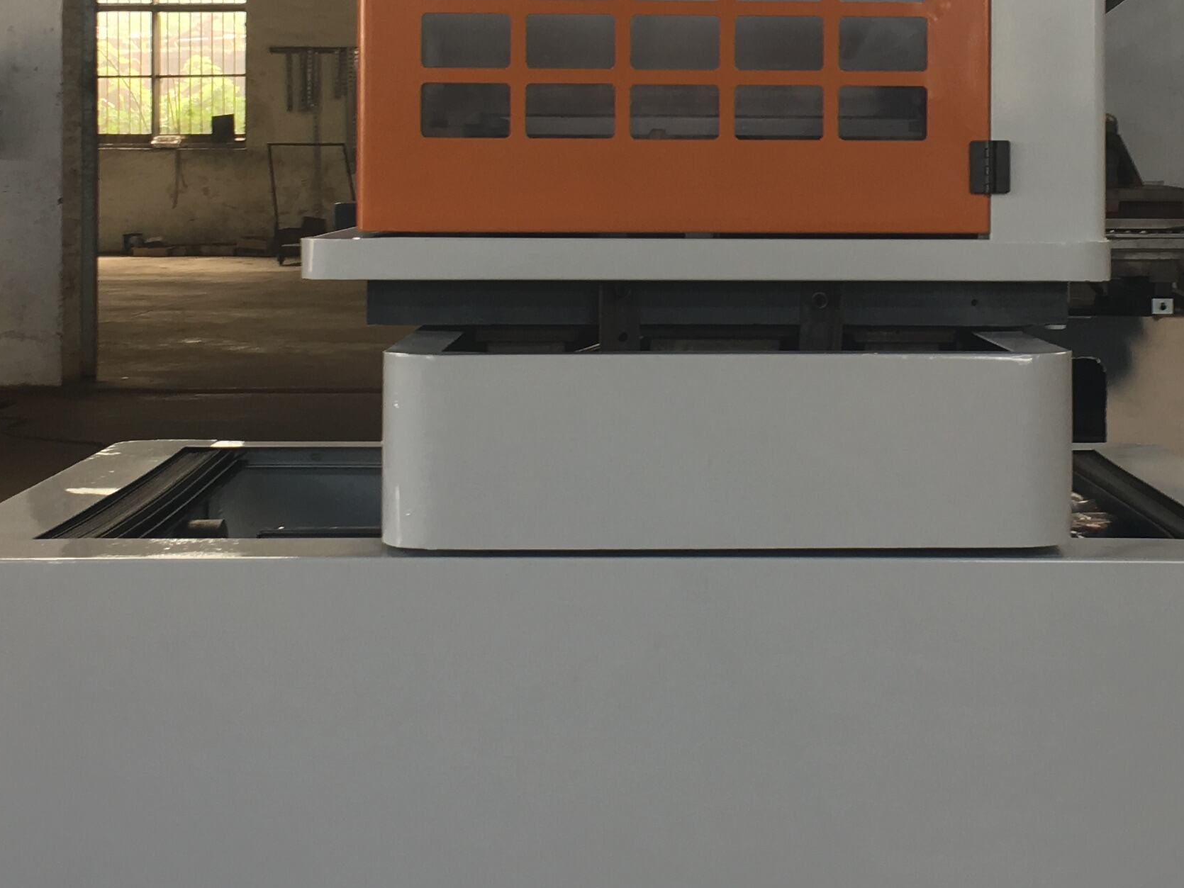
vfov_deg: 20.7
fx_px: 2395
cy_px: 142
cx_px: 755
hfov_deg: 27.7
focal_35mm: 70
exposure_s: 1/33
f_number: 2.2
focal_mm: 4.15
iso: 25
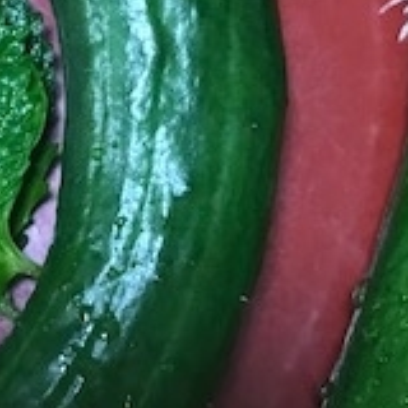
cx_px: 97
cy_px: 66
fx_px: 1320
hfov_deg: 17.5
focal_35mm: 99
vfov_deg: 17.4
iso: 64
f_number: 1.8
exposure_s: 1/17
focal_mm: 3.99
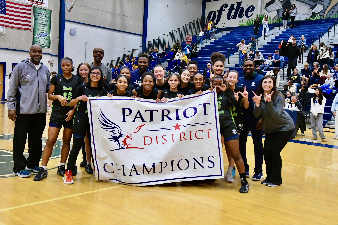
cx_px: 169
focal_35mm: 39
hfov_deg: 49.6
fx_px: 366
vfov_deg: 34.2
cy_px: 112
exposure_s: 1/320
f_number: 4
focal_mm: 26
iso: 6400
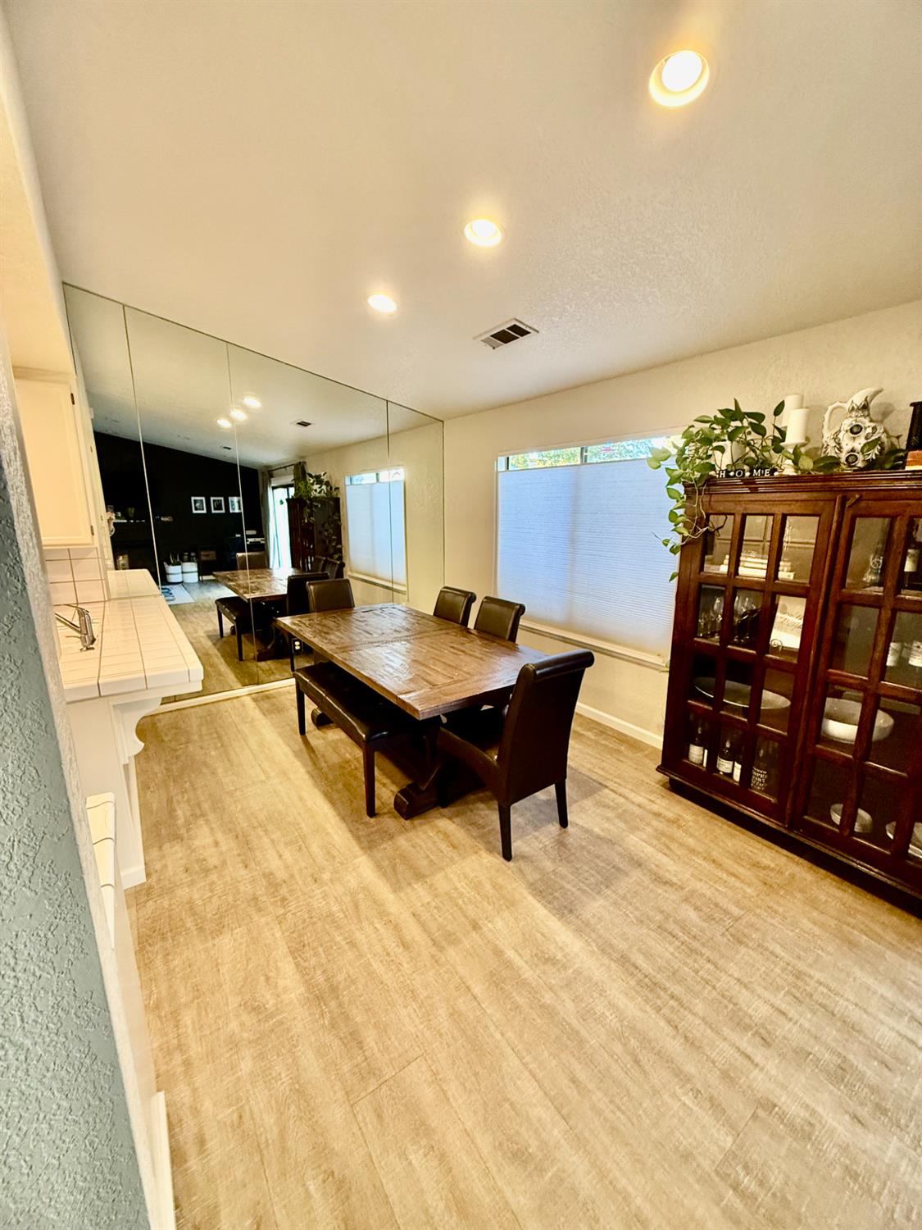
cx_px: 461
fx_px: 497
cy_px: 615
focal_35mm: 14
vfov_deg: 102.1
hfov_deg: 85.7
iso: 320
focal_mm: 2.22
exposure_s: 1/60
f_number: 2.2
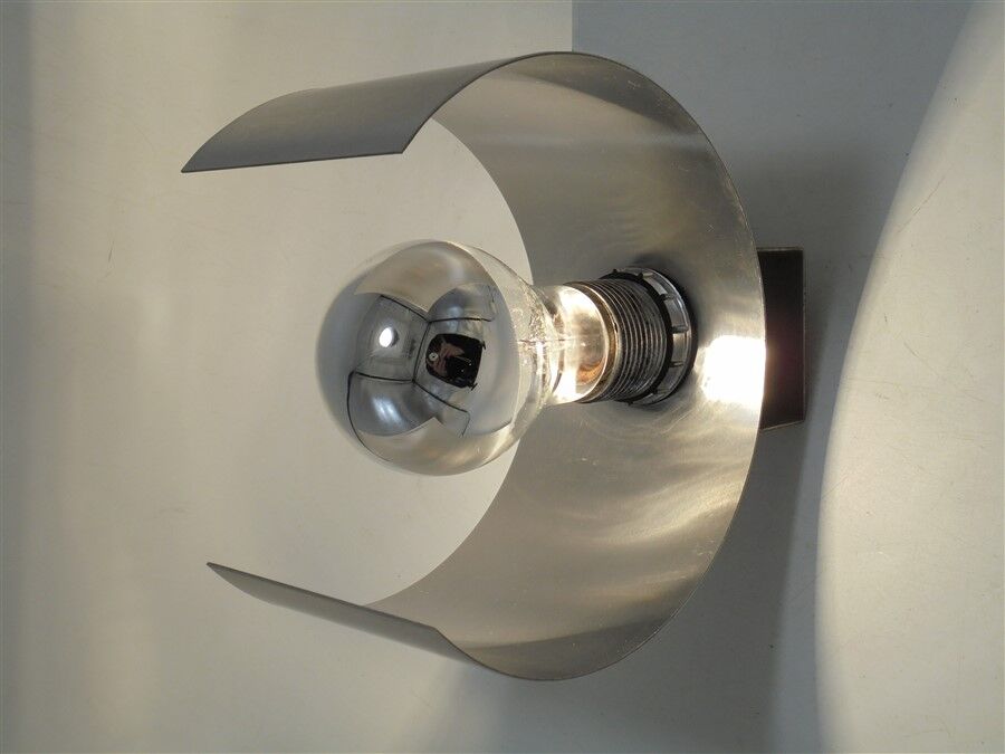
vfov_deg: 33.6
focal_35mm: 43
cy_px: 377
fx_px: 1248
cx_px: 502
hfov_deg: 43.9
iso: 100
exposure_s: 1/200
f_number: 4.5
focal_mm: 7.8
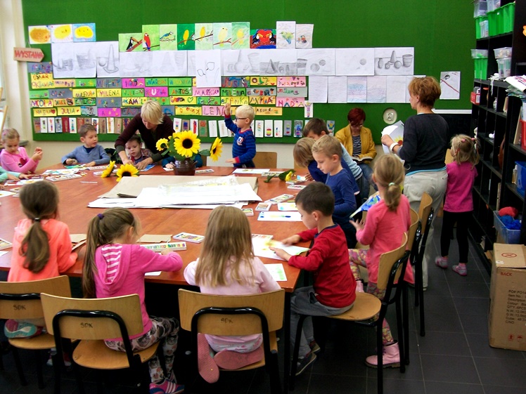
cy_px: 197
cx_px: 263
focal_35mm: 36
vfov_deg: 39.7
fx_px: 547
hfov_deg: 51.4
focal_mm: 6
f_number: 2.7
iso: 86
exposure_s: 1/30
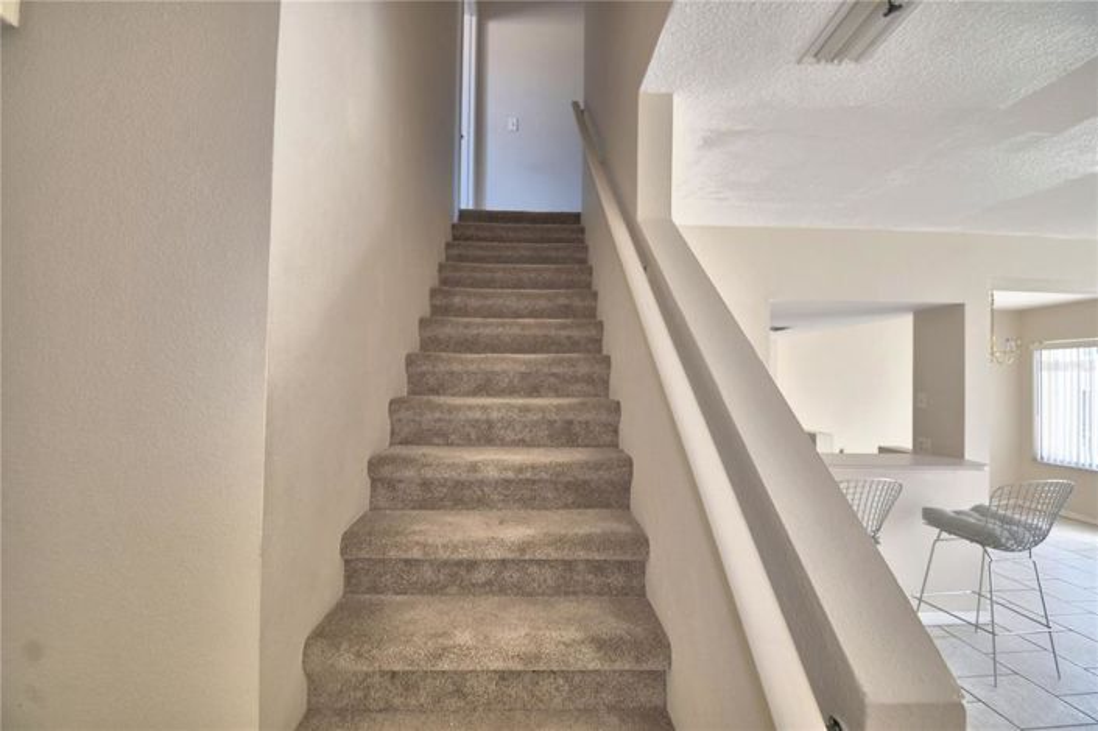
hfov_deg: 100.4
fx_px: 457
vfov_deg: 77.2
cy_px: 366
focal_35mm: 15
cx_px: 549
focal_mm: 10
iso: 200
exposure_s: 1/40
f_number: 4.5
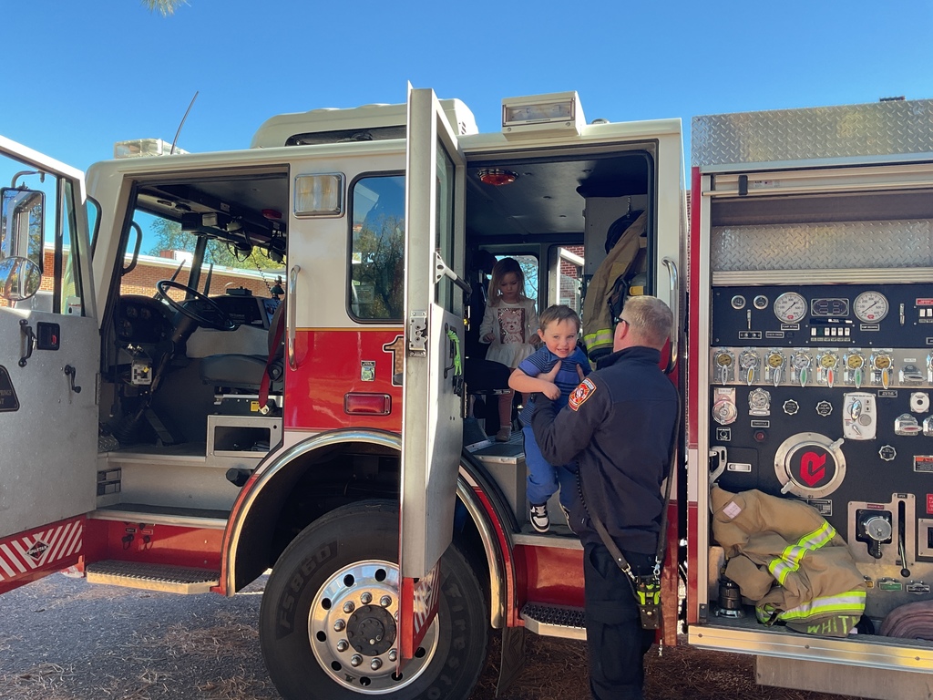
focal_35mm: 29
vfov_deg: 48.2
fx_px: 782
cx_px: 466
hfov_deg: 61.7
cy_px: 350
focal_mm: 3
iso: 16
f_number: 1.8
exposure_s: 1/150
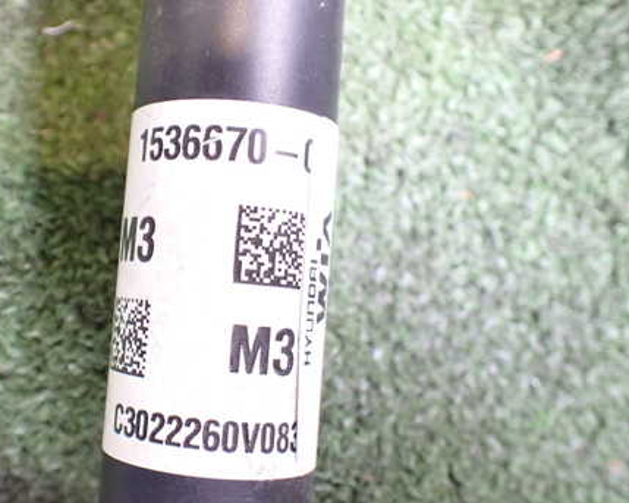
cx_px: 194
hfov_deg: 43.9
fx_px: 763
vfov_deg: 36.4
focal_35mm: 41
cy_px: 224
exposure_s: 1/40
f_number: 2.3
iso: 800
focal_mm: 5.4
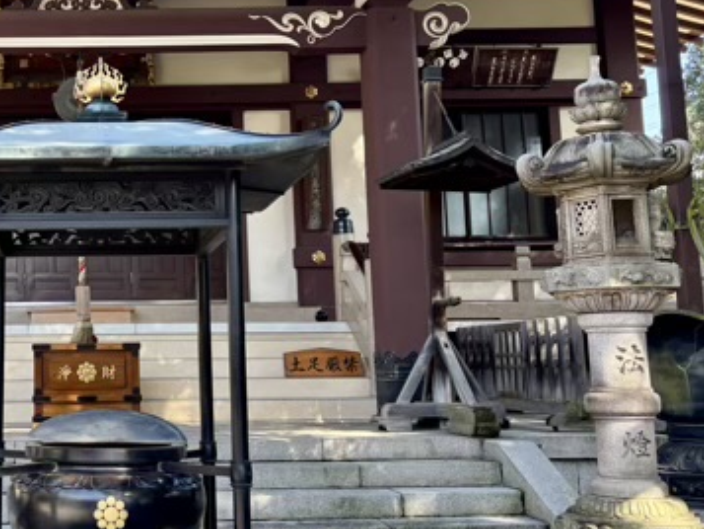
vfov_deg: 28.5
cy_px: 222
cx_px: 73
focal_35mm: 51
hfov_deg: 35.3
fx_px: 1038
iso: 50
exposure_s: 1/205
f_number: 1.6
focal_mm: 5.96
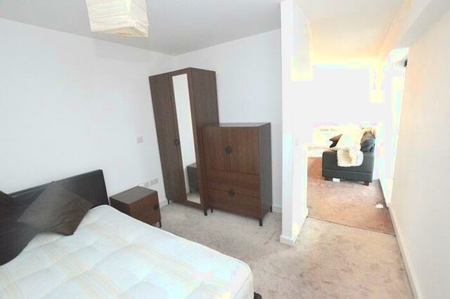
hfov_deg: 100.4
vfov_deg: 77.3
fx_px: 187
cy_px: 150
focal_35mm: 15
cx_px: 225
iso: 6400
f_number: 6.3
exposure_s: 1/60
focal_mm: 10
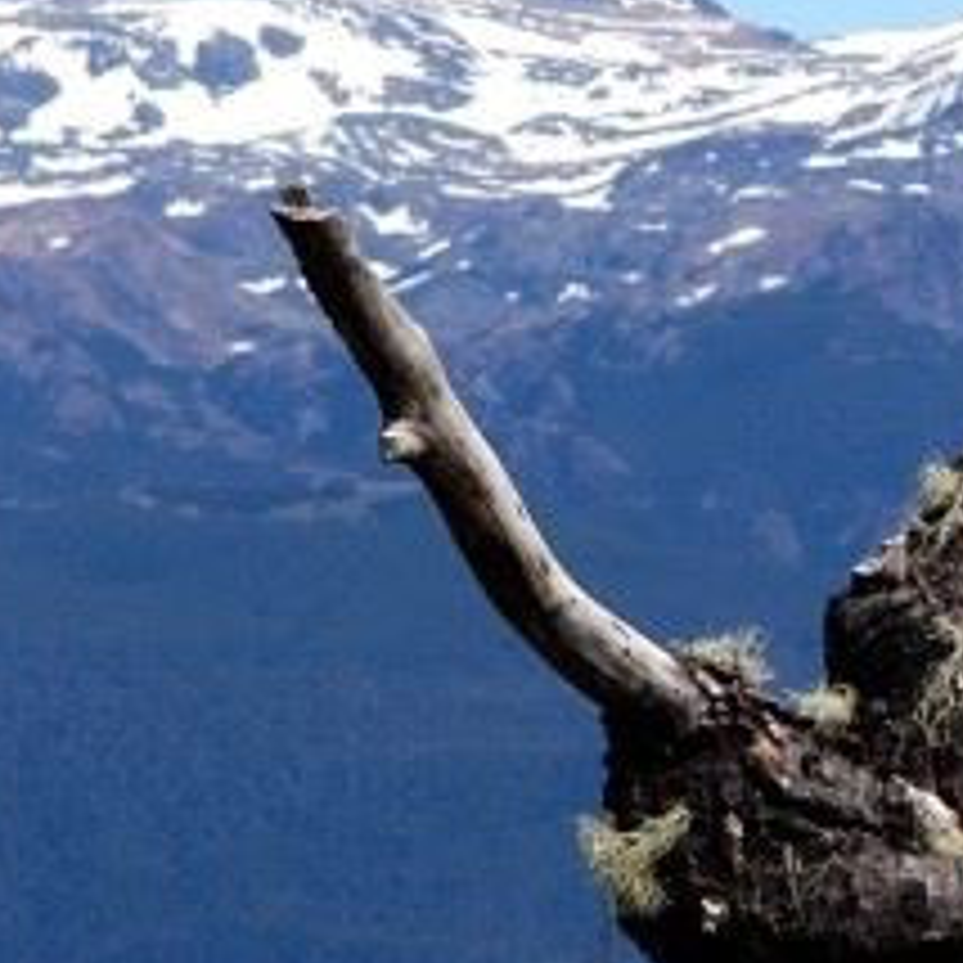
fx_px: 12766
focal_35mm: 406
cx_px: 1386
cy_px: 592
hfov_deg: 4.3
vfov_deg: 4.3
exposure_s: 1/80
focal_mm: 85
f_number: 18
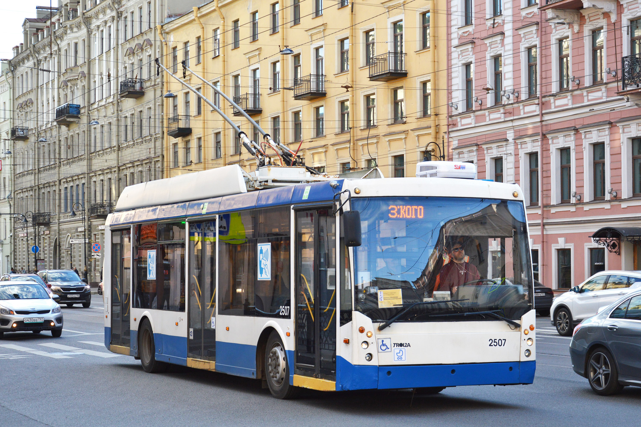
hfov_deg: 26.0
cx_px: 320
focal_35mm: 78
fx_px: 1389
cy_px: 214
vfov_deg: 17.5
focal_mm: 52
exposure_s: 1/400
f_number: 6.3
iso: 400
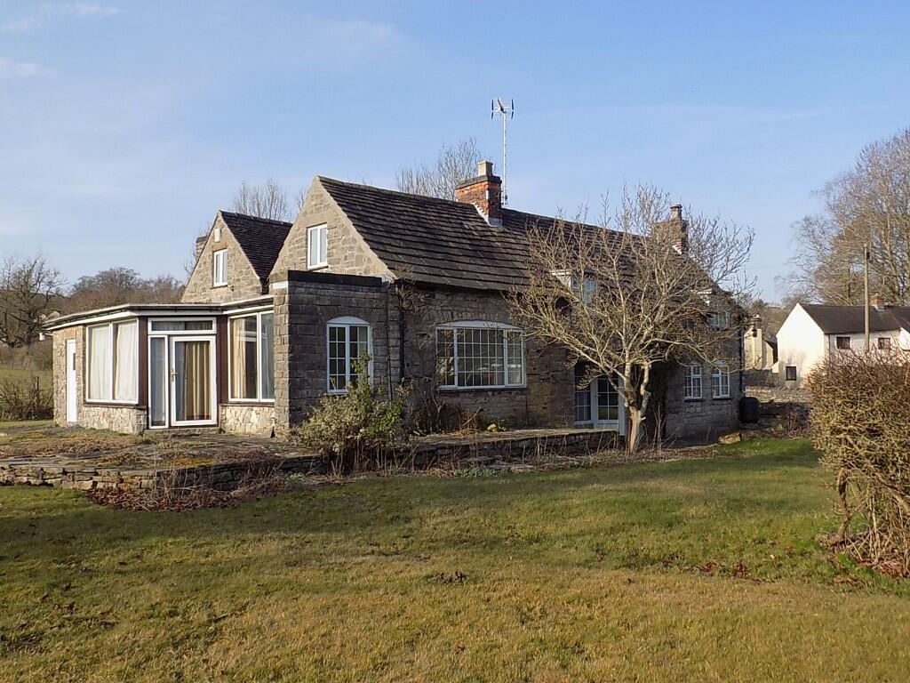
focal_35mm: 30
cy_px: 342
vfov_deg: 46.8
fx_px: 789
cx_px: 455
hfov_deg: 60.0
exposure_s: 1/500
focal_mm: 5.3
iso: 80
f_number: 3.3
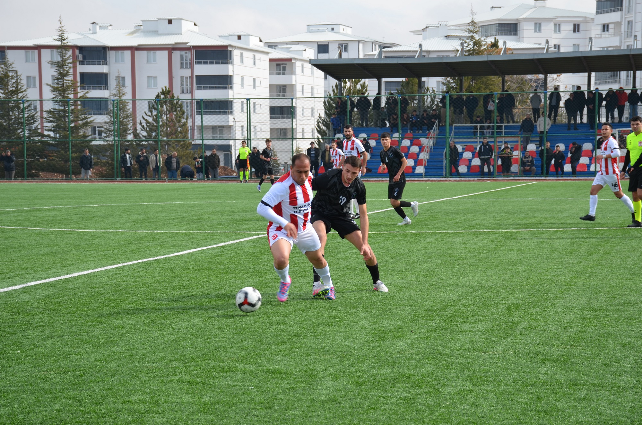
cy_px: 212
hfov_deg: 22.0
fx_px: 1655
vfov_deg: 14.6
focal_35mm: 93
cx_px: 321
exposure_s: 1/250
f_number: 8
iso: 110
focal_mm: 62
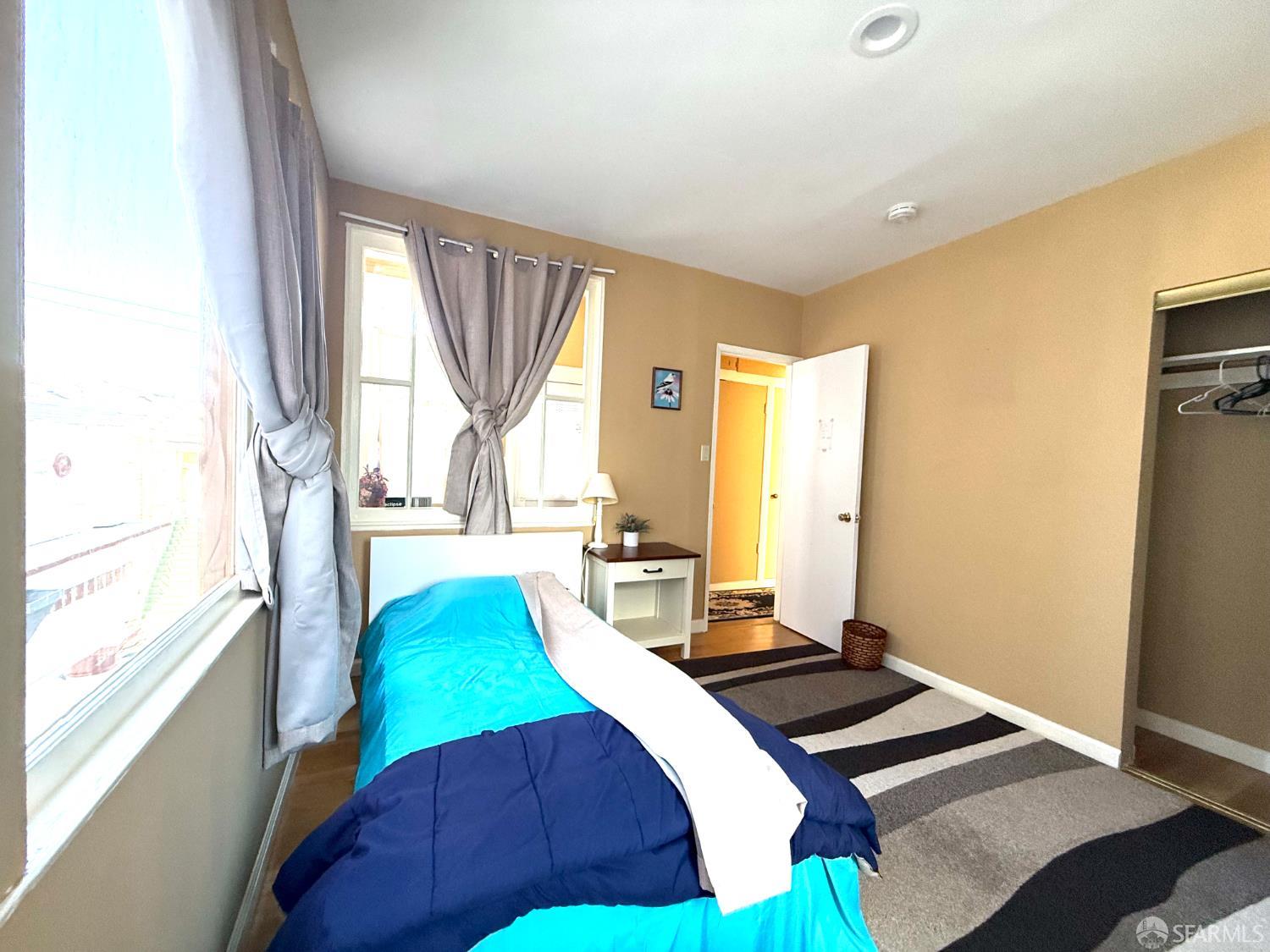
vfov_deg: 85.7
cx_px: 635
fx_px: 514
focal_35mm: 14
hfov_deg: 102.1
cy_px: 476
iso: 200
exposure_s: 1/99
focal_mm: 2.22
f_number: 2.2
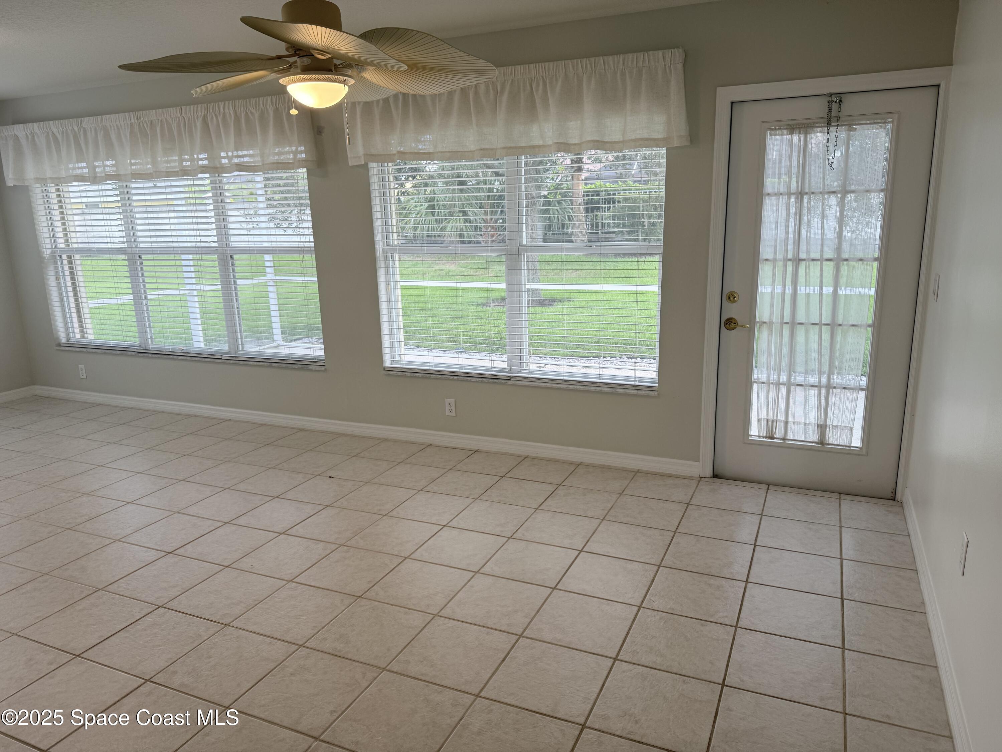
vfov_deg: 56.8
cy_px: 376
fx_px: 695
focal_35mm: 24
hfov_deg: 71.6
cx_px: 501
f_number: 1.78
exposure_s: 1/120
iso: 64
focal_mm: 6.76
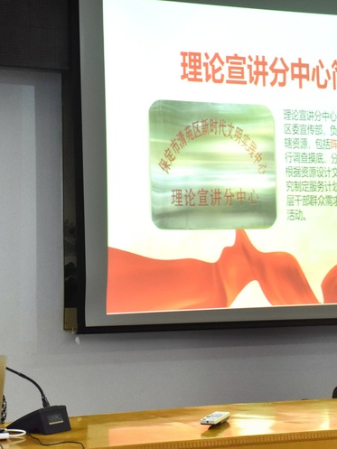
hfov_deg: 19.8
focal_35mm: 74
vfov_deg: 26.3
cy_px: 224
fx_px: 960
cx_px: 112
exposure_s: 1/100
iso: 2000
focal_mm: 34
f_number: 4.2
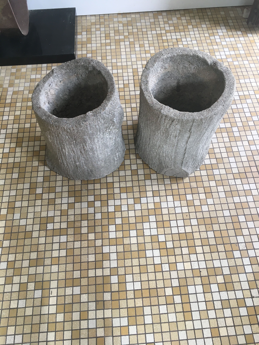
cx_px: 130
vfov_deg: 61.7
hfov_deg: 48.2
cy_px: 172
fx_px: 289
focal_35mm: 29
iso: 40
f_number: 2.2
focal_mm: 4.15
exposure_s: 1/33
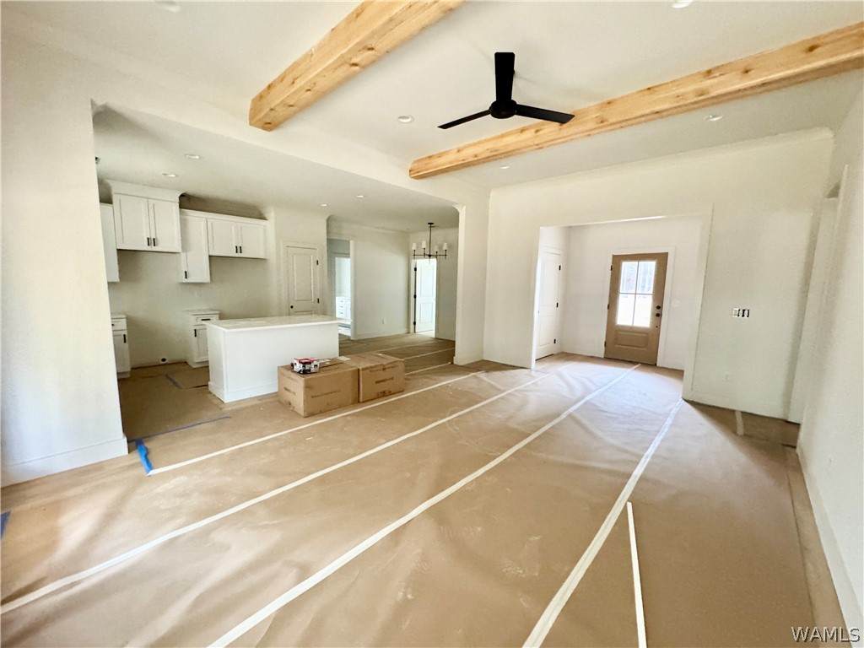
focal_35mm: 14
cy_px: 324
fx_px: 349
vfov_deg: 85.7
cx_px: 432
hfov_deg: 102.1
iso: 1000
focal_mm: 2.22
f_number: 2.2
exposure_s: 1/60
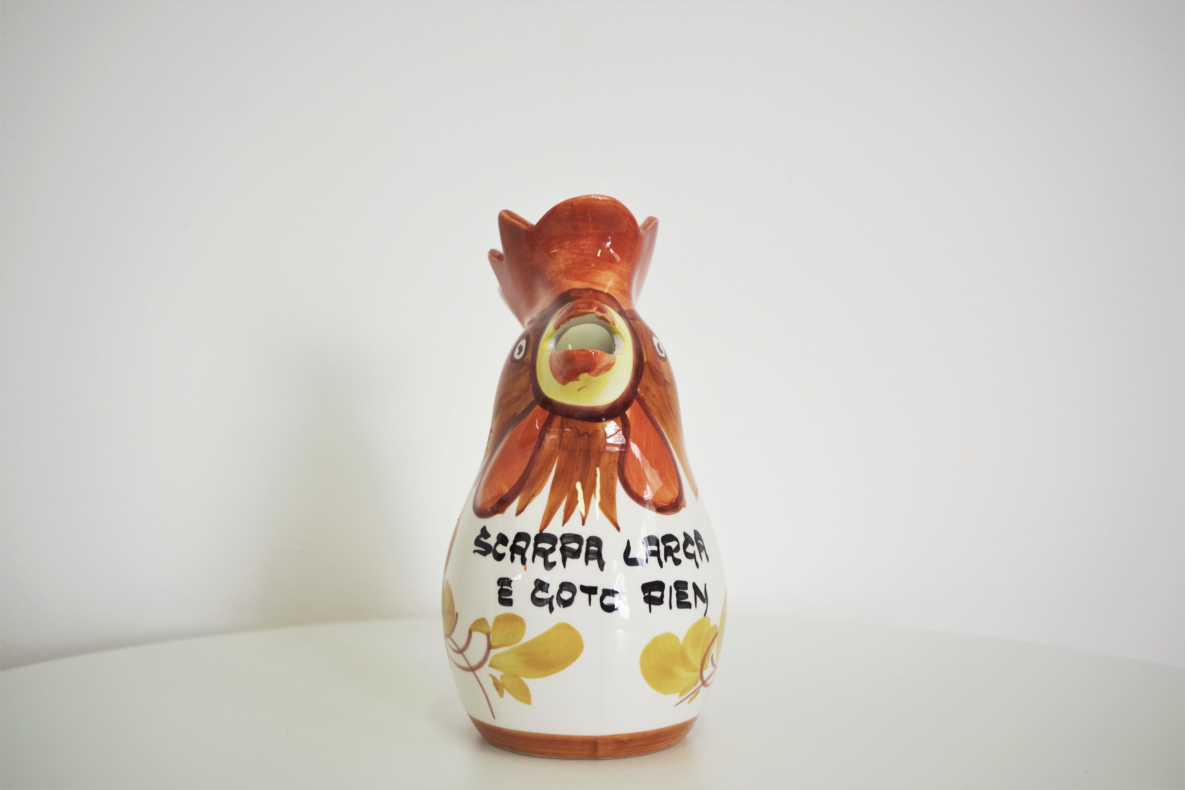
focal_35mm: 46
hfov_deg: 42.7
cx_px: 592
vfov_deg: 29.2
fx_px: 1514
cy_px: 395
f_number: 4
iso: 200
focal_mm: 30.63
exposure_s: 1/60
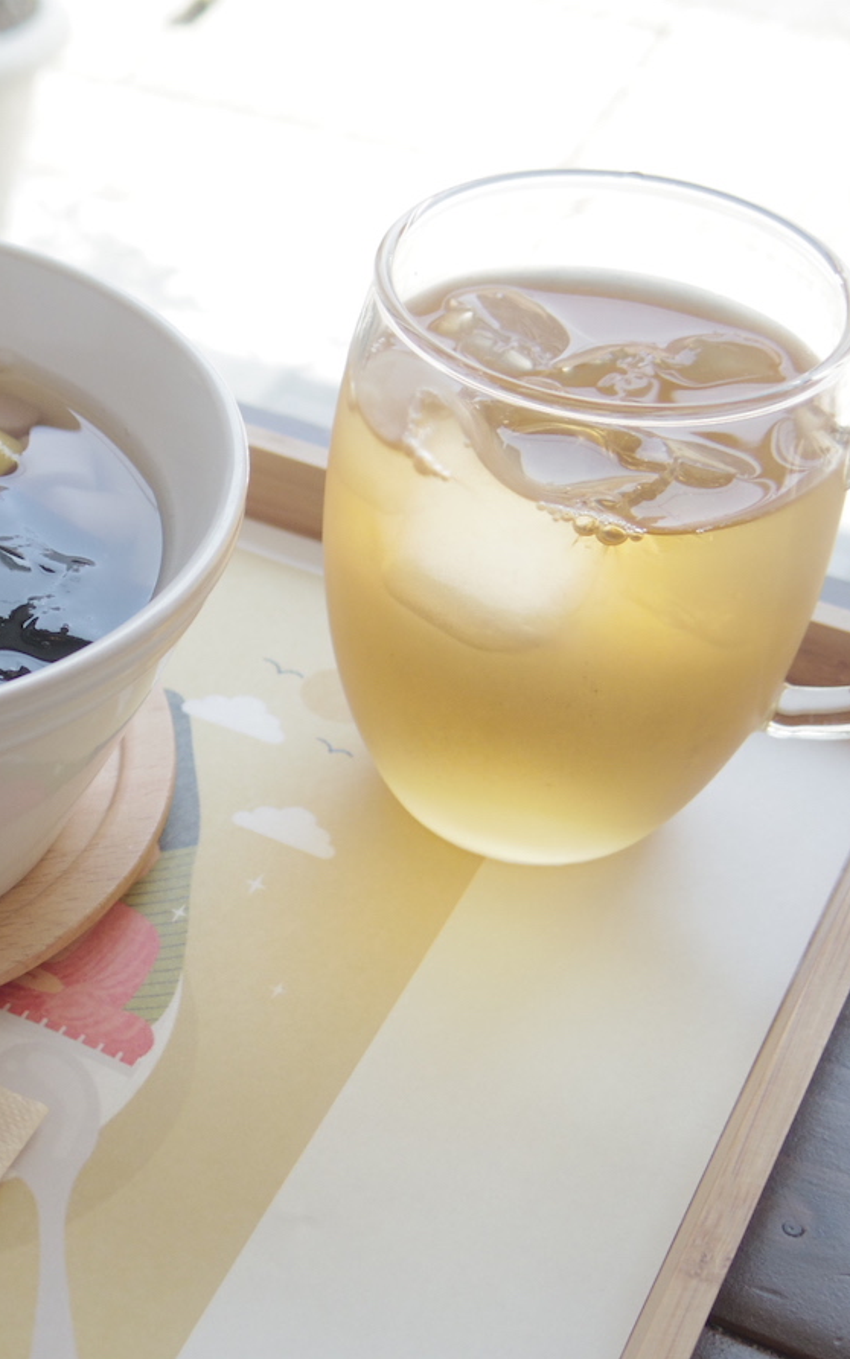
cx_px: -41
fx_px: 2482
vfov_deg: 30.6
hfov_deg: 18.8
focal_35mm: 67
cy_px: 681
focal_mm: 8.5
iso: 200
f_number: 2.2
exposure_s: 1/160
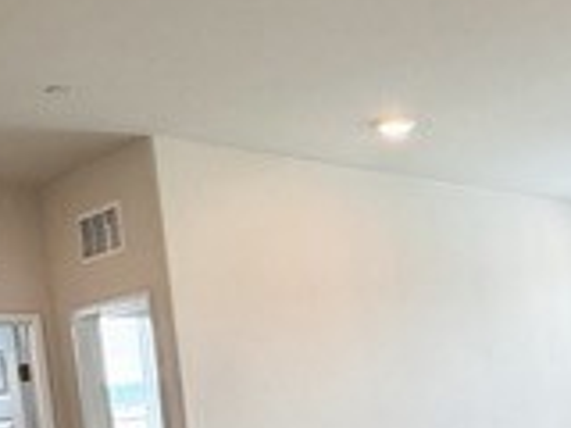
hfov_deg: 31.1
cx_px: 607
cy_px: 457
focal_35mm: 56
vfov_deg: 24.5
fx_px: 924
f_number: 2.2
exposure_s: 1/120
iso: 80
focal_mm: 2.22
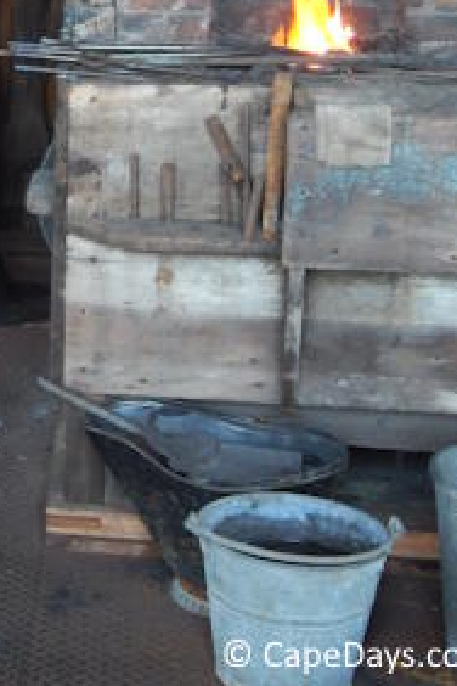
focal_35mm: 103
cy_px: 114
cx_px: -272
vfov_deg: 19.6
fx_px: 1961
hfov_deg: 12.5
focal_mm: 7.7
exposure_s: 1/25
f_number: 3.6
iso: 400
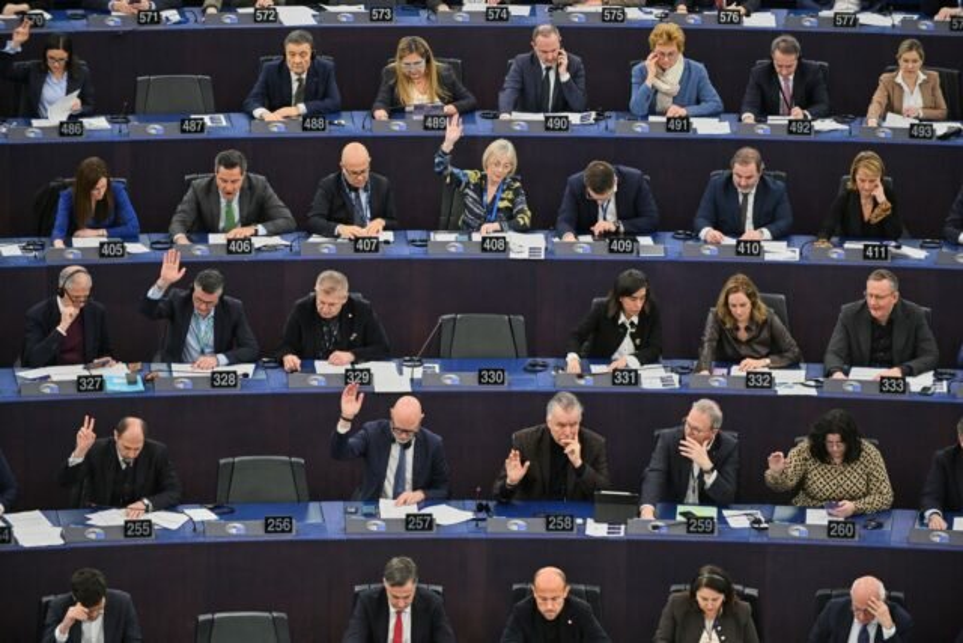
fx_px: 5351
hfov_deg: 10.3
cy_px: 322
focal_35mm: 200
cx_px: 482
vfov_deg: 6.9
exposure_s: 1/250
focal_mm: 200
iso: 1600
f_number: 3.2
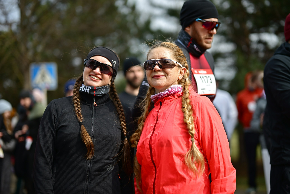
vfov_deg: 27.0
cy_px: 97
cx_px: 145
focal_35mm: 50
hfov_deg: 39.6
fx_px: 403
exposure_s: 1/4000
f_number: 1.2
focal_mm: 50
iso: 80
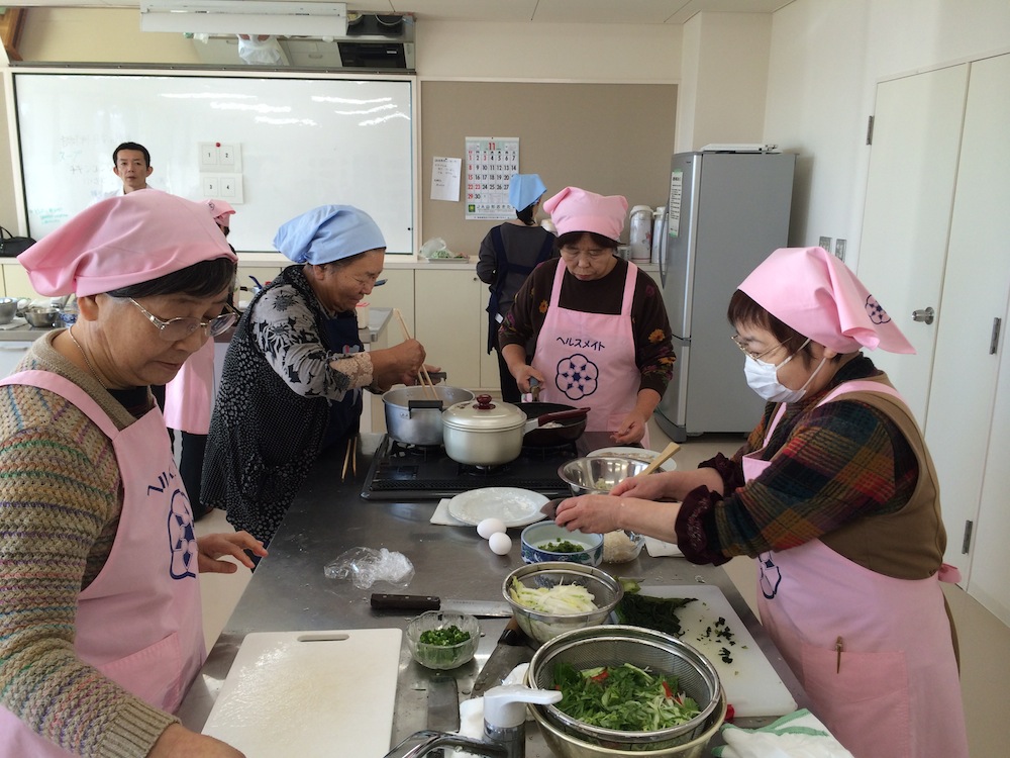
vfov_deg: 46.8
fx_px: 875
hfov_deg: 60.0
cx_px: 505
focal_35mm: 30
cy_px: 379
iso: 50
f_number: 2.2
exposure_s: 1/120
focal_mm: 4.12
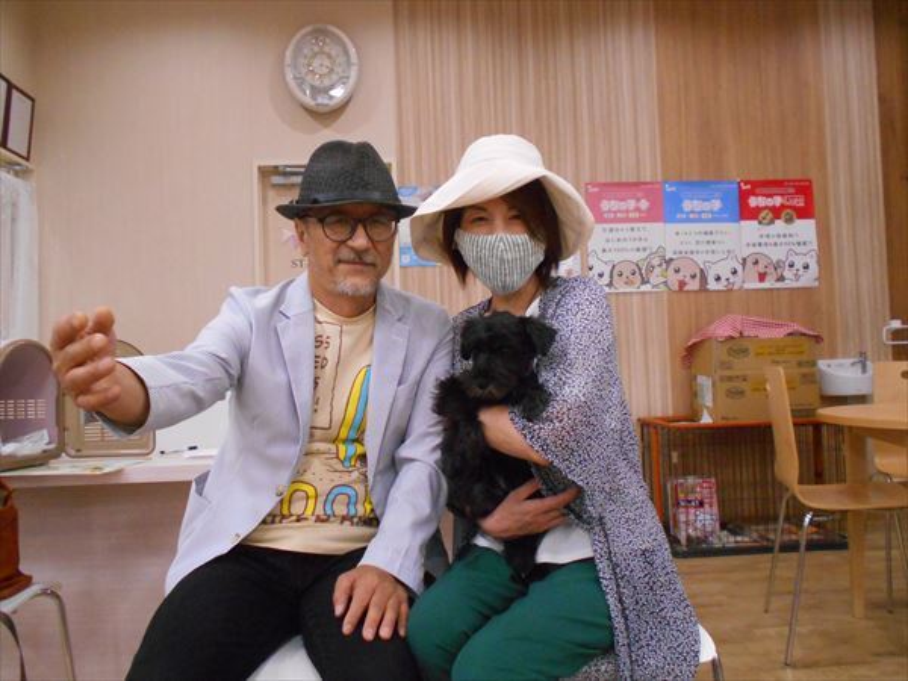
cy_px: 340
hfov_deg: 60.0
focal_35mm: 30
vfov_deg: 46.8
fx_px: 787
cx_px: 454
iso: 800
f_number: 3.4
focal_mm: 5.1
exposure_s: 1/100
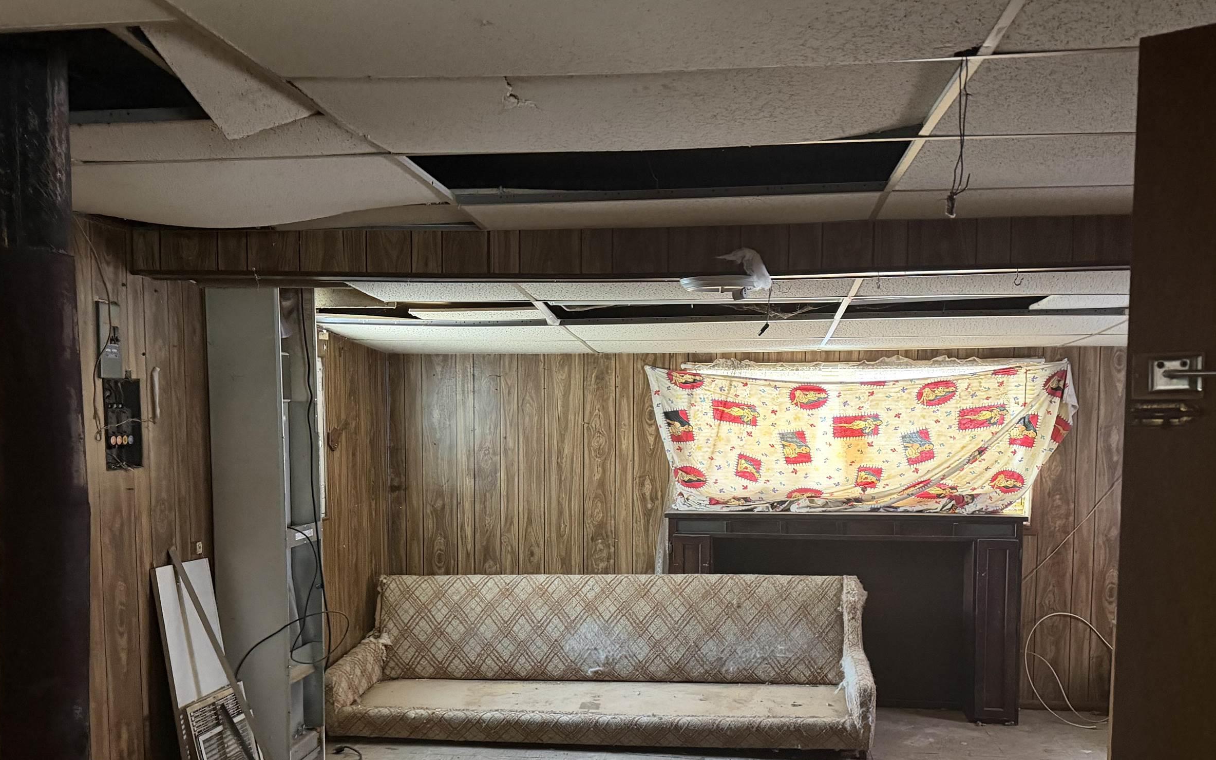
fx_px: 1094
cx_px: 596
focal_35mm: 33
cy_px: 501
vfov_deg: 37.9
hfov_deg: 58.1
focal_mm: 6.76
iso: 1000
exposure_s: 1/40
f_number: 1.78
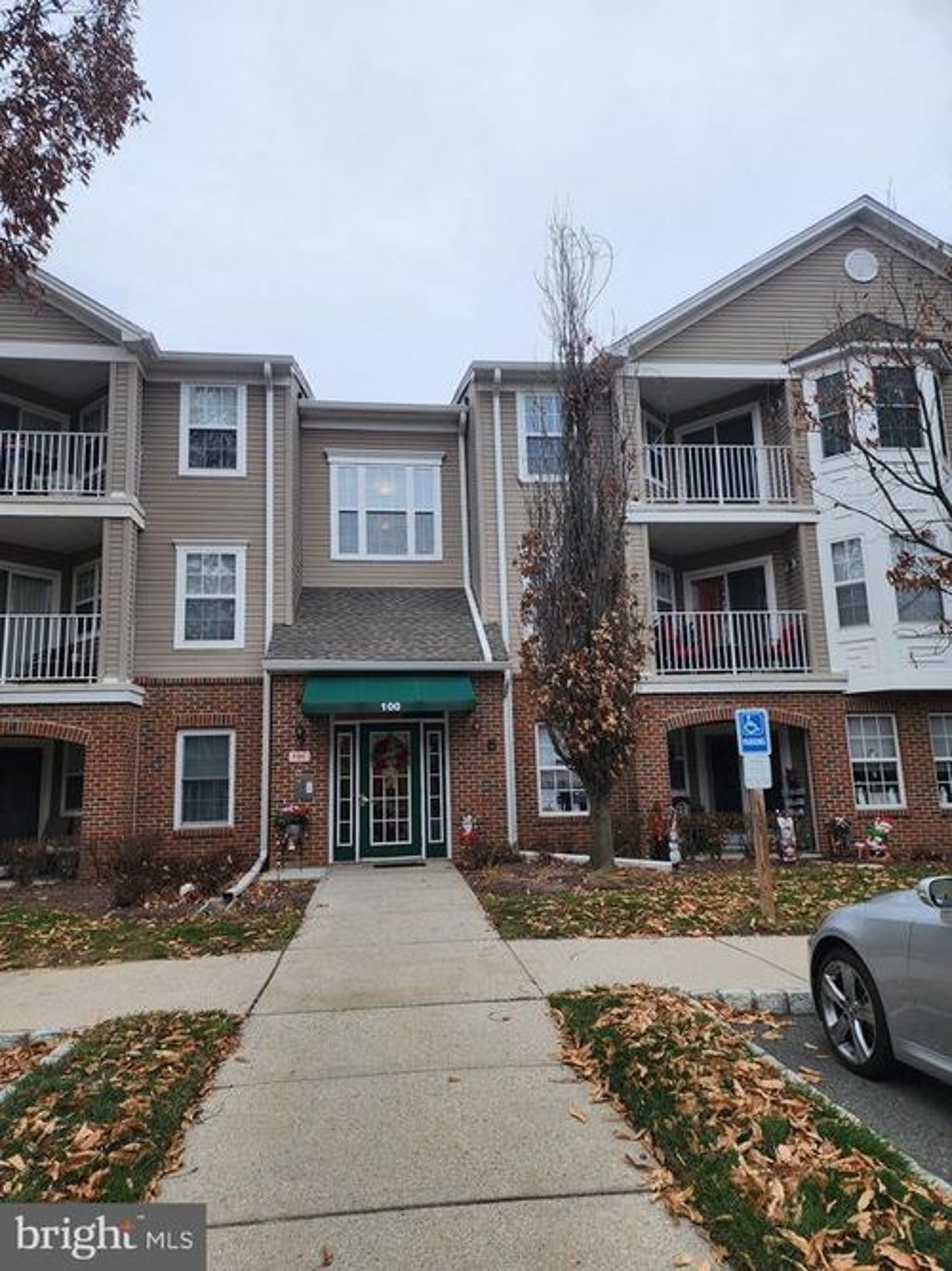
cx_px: 476
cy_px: 636
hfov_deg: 58.9
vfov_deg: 73.9
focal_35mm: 23
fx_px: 844
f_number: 1.8
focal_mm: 6.4
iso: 25
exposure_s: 1/180
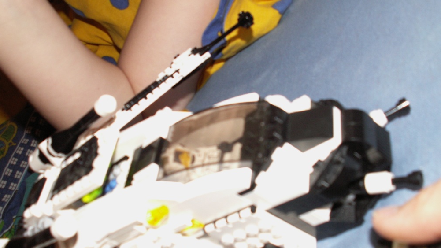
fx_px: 456
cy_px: 131
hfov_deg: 51.6
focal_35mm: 39
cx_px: 216
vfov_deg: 30.4
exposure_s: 1/40
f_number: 3.2
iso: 160
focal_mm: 5.86
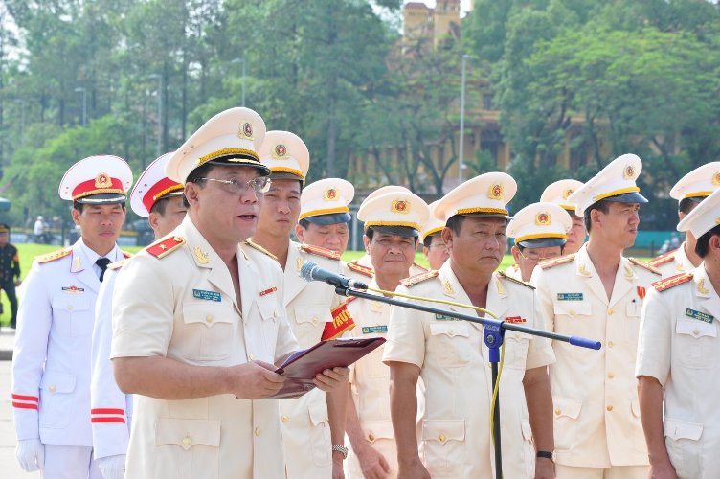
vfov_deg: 8.7
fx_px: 3147
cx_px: 360
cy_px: 240
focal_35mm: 158
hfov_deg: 13.1
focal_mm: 105
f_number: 10
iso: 200
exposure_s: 1/125
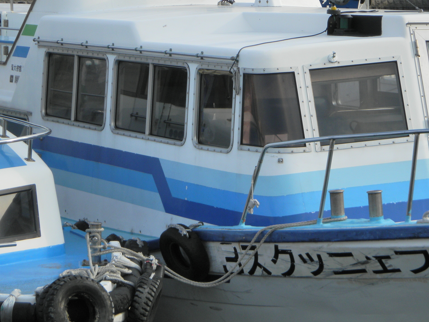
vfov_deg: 9.2
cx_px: 233
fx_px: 2008
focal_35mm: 162
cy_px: 122
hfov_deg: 12.2
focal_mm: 22.1
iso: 80
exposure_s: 1/225
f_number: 5.5
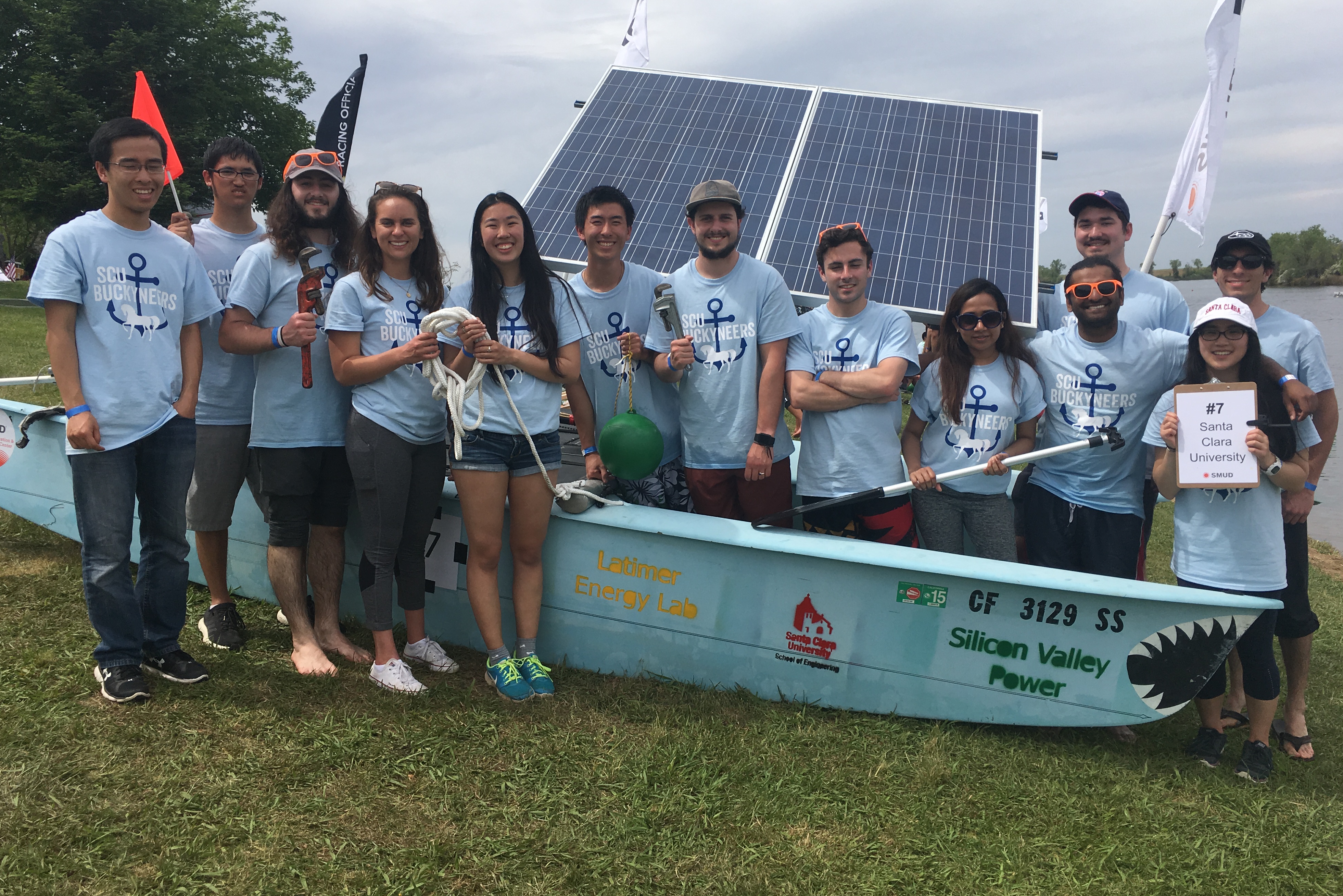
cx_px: 660
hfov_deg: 60.3
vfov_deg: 42.3
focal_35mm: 31
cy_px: 425
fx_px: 1156
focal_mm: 4.15
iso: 25
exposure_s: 1/1923
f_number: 2.2
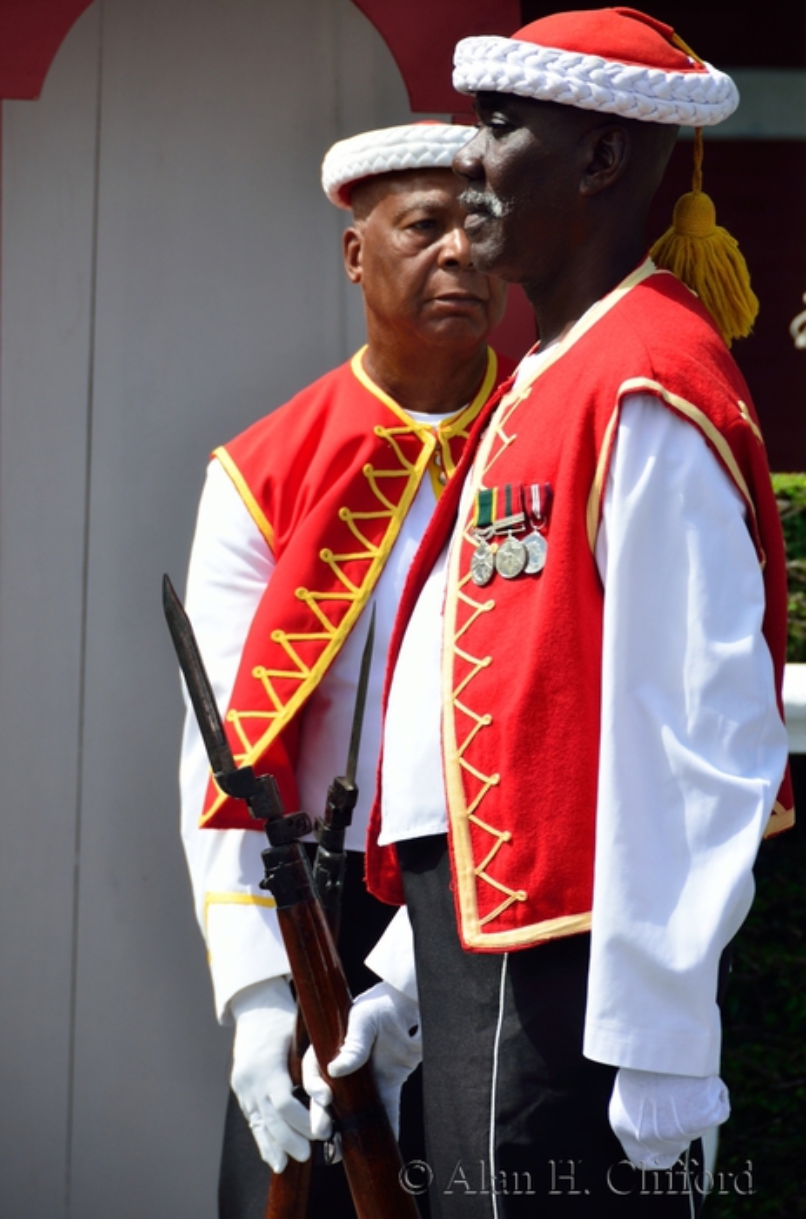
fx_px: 10130
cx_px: 403
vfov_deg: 6.9
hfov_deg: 4.6
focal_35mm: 300
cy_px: 610
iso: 100
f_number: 6.3
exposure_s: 1/320
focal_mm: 200
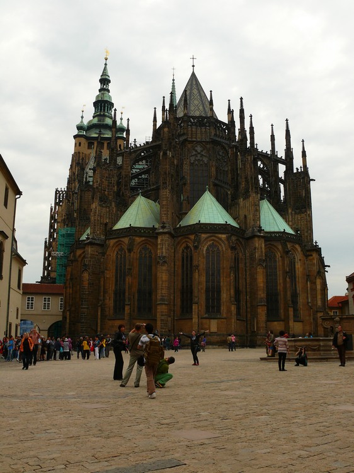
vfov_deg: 52.6
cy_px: 236
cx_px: 177
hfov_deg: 40.7
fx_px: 478
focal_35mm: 35
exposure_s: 1/250
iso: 100
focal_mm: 7.4
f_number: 5
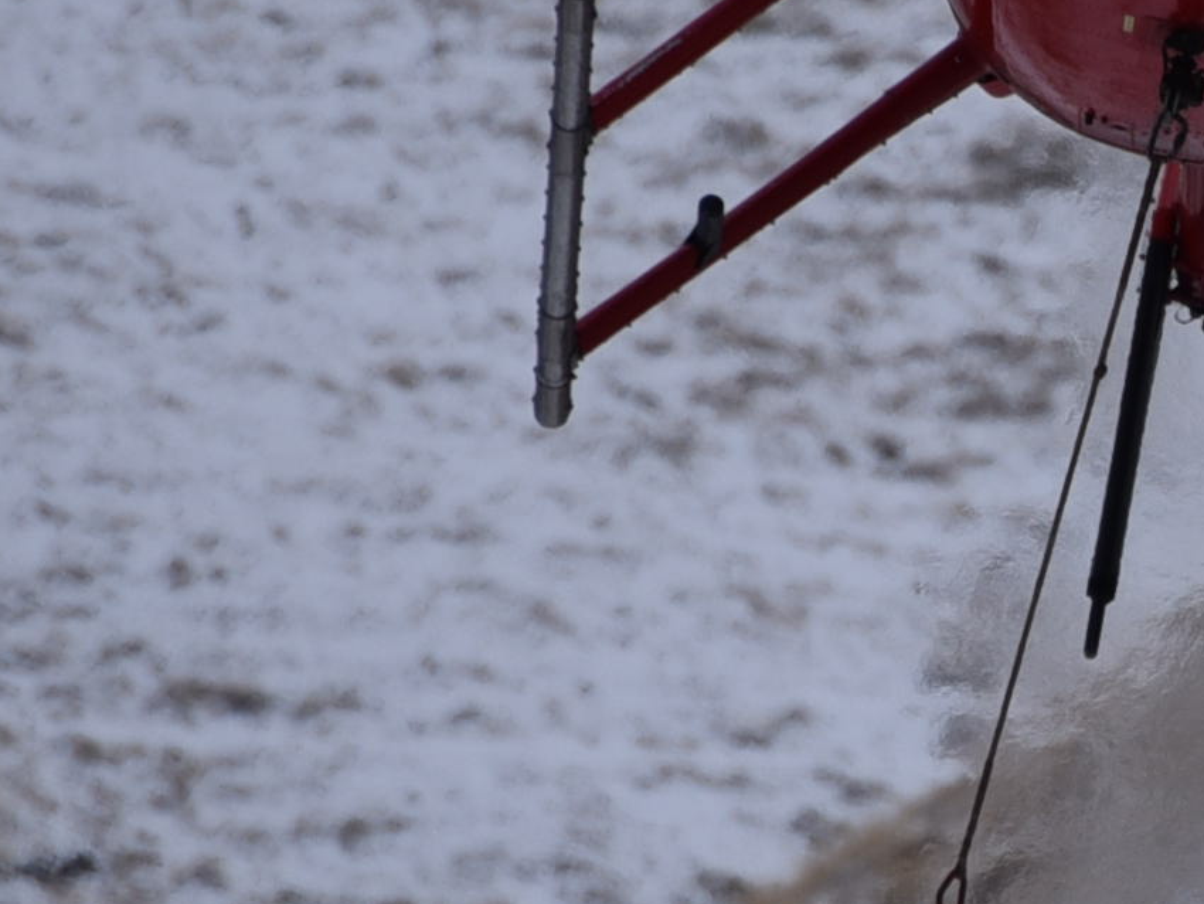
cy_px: 187
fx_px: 53266
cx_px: 1507
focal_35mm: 1531
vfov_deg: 1.0
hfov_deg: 1.3
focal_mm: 300
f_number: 5.6
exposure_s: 1/2000
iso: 400
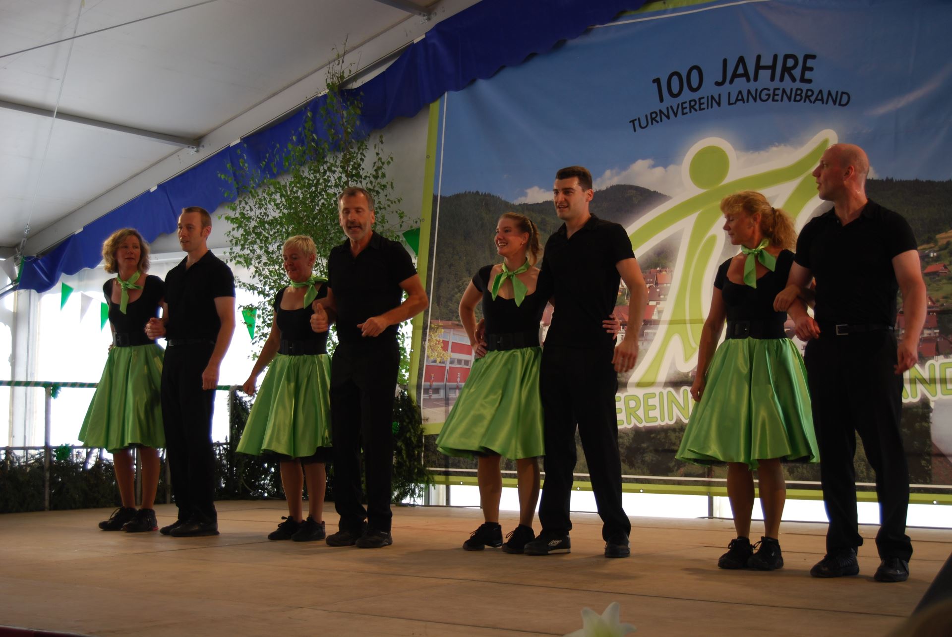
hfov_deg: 35.0
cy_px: 318
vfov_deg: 23.8
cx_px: 476
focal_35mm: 57
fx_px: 1509
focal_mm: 38
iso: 200
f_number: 4.8
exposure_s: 1/60
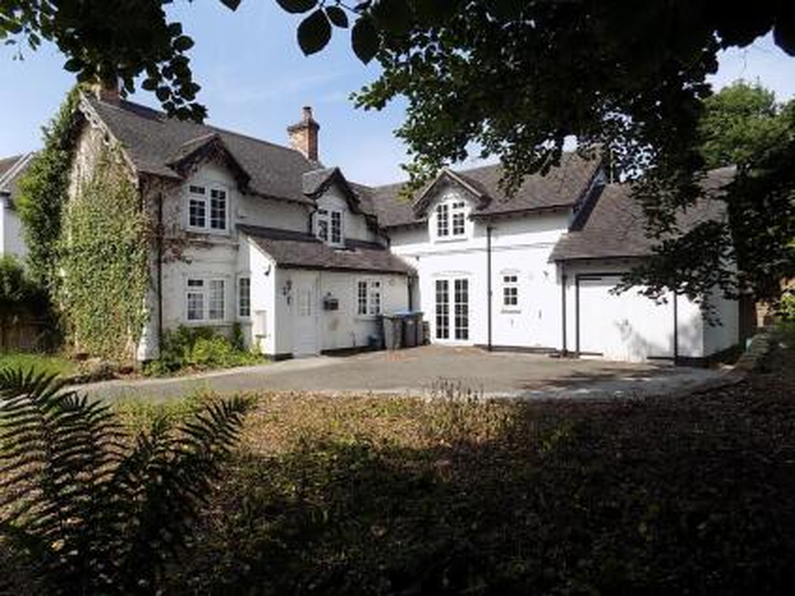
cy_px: 298
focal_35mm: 23
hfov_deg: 73.9
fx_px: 528
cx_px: 398
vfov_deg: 58.9
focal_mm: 4
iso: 80
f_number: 3.1
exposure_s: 1/640
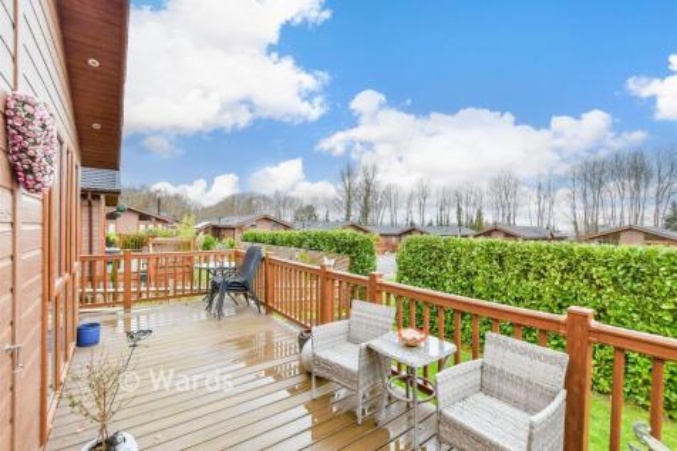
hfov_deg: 100.4
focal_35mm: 15
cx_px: 338
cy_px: 226
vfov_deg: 77.3
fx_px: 282
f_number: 8
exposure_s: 1/125
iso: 320
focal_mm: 10
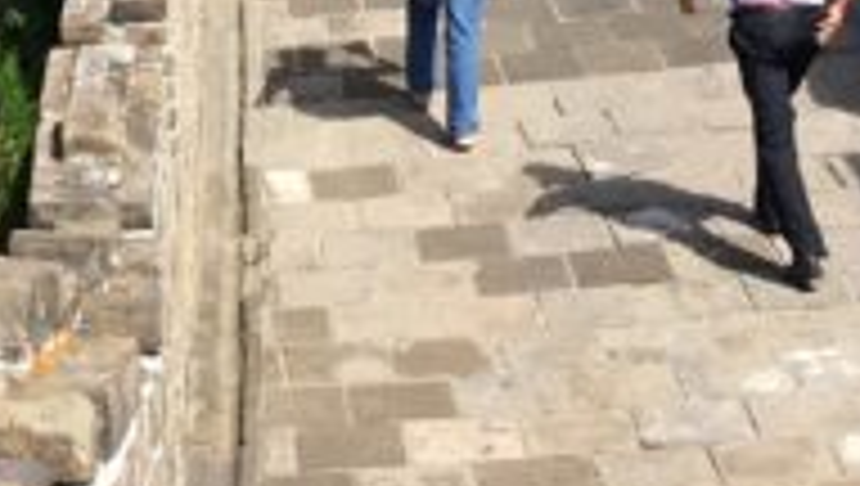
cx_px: 18
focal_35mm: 132
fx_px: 3014
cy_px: -796
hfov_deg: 16.0
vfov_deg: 8.3
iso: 25
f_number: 2.2
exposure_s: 1/1083
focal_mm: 4.15
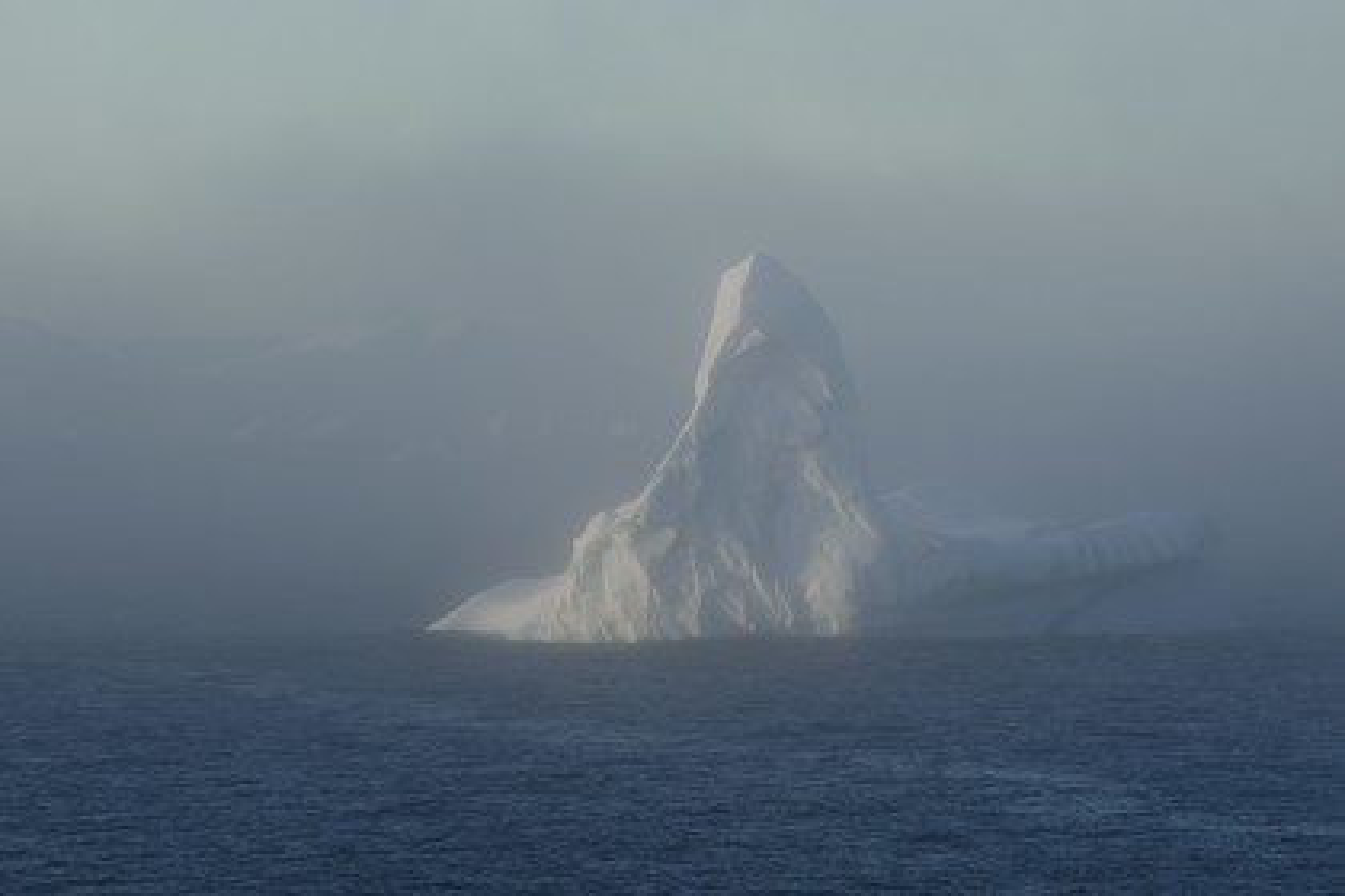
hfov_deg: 10.3
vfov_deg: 6.9
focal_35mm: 200
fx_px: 7472
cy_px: 448
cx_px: 672
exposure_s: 1/320
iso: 200
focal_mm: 200
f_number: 7.1
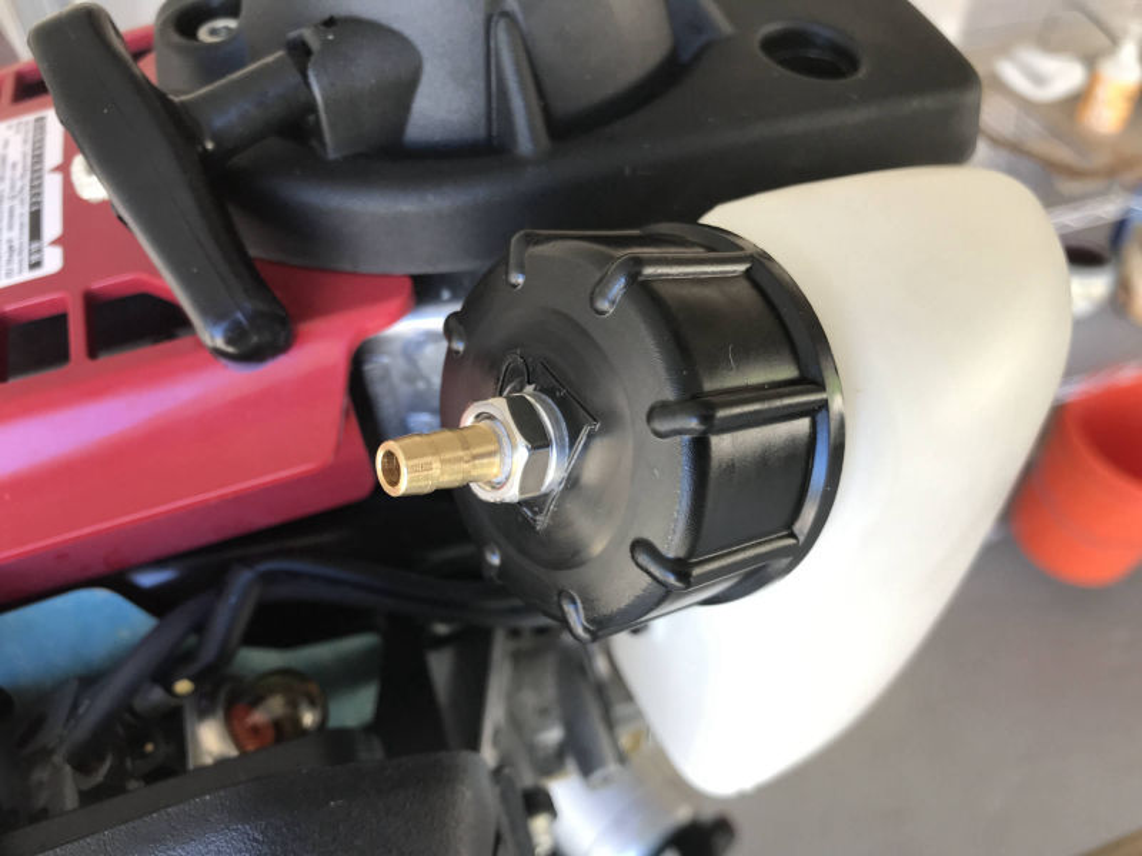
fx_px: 924
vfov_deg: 49.7
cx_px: 571
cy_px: 428
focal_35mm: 28
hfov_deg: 63.4
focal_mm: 3.99
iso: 32
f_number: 1.8
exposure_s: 1/60
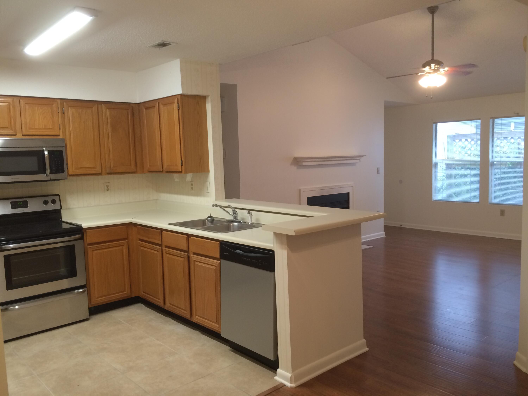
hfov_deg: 61.7
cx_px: 264
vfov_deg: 48.2
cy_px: 198
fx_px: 442
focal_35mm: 29
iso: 100
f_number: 2.2
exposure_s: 1/30
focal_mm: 4.15
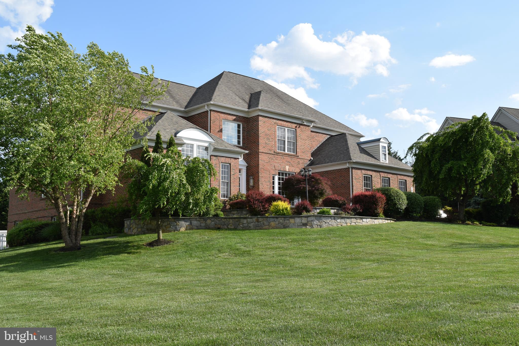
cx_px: 260
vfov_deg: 35.5
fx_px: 541
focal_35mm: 38
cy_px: 173
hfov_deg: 51.3
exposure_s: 1/200
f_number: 9
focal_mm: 25
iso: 100
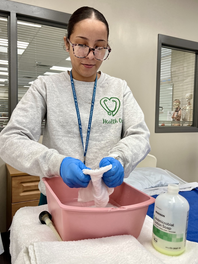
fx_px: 198
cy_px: 132
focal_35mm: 26
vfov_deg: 67.3
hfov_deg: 53.1
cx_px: 99
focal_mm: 5.1
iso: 80
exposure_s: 1/120
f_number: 1.6
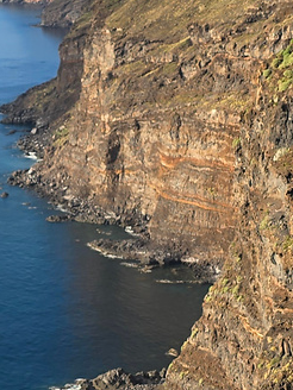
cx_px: -64
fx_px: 1140
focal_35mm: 101
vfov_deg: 19.4
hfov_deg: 14.2
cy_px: 231
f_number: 1.7
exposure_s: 1/541
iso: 12
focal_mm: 6.3
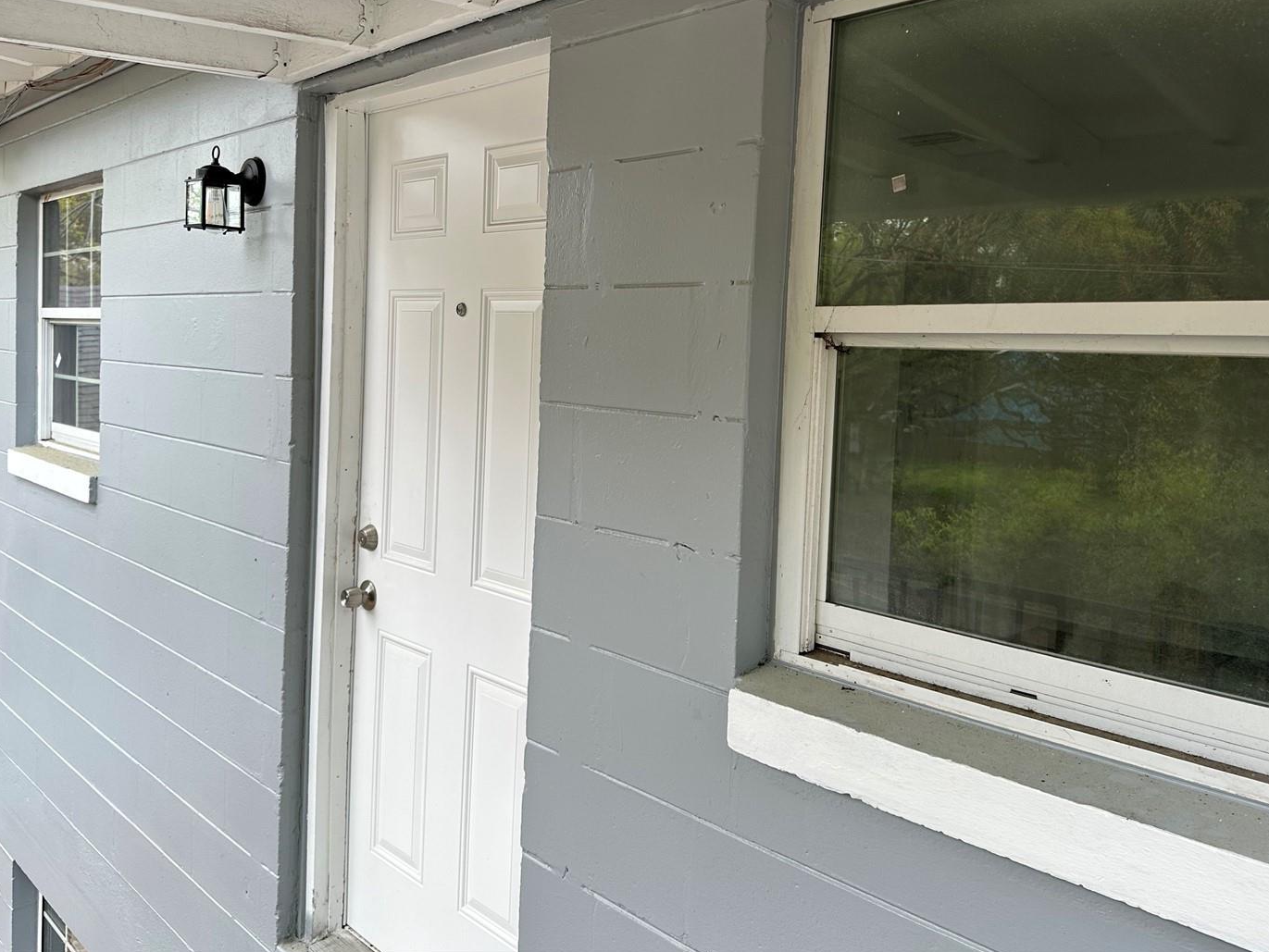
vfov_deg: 49.6
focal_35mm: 28
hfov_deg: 63.4
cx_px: 631
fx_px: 1027
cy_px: 402
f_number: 1.78
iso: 80
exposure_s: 1/318
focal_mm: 6.86
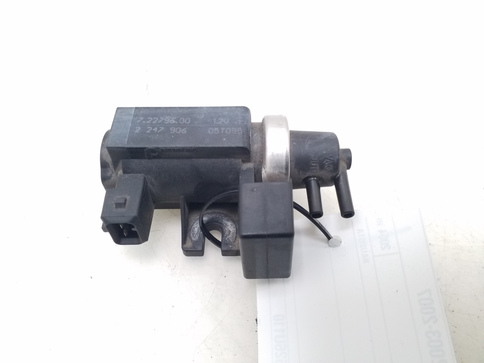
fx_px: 378
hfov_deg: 65.3
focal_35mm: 27
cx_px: 242
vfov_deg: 51.4
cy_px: 182
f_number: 1.9
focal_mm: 3.6
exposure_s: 1/50
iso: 250
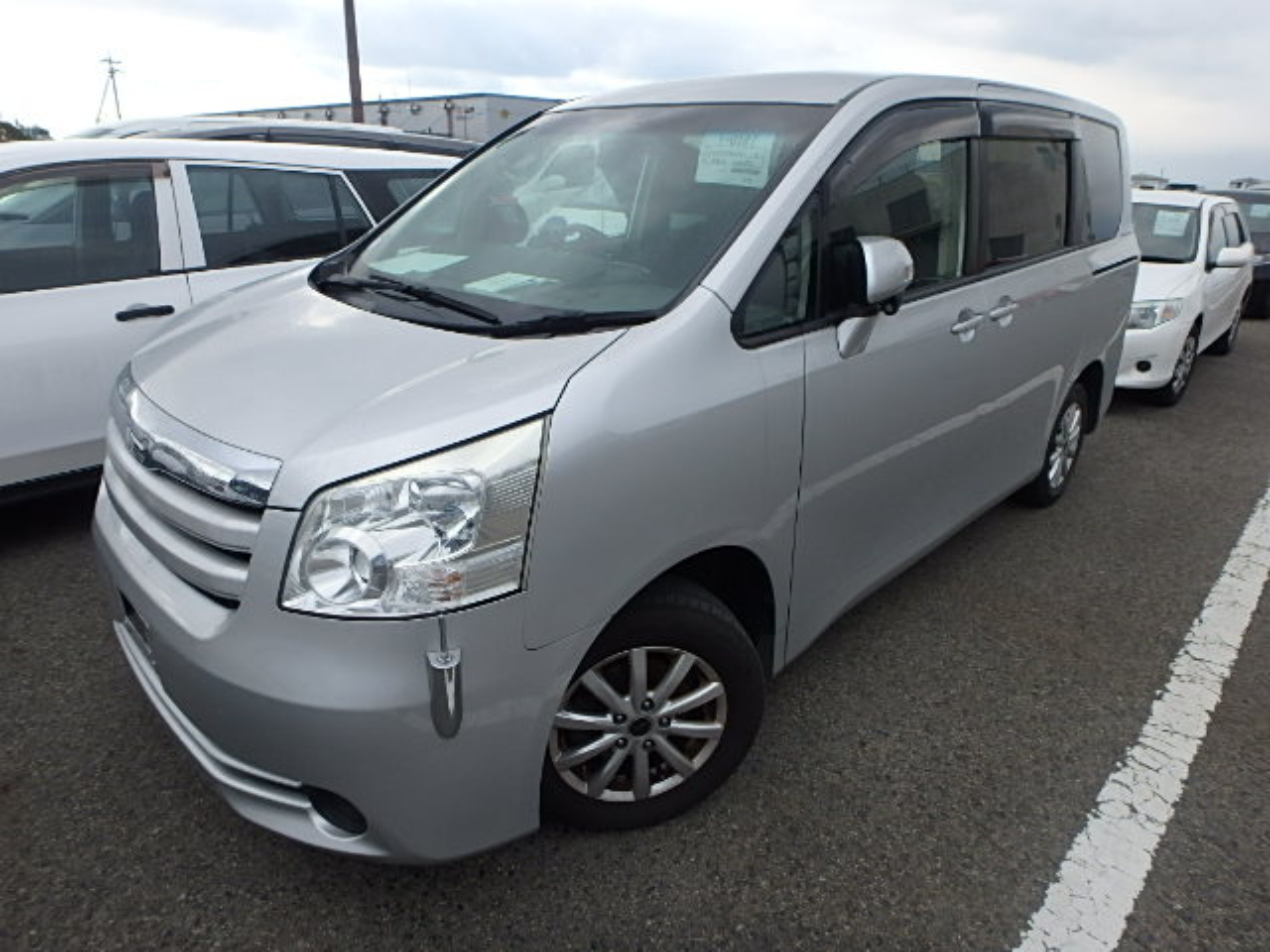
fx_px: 770
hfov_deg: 79.0
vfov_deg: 63.4
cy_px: 476
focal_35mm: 21
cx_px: 635
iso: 125
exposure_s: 1/400
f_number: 3.5
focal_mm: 3.7
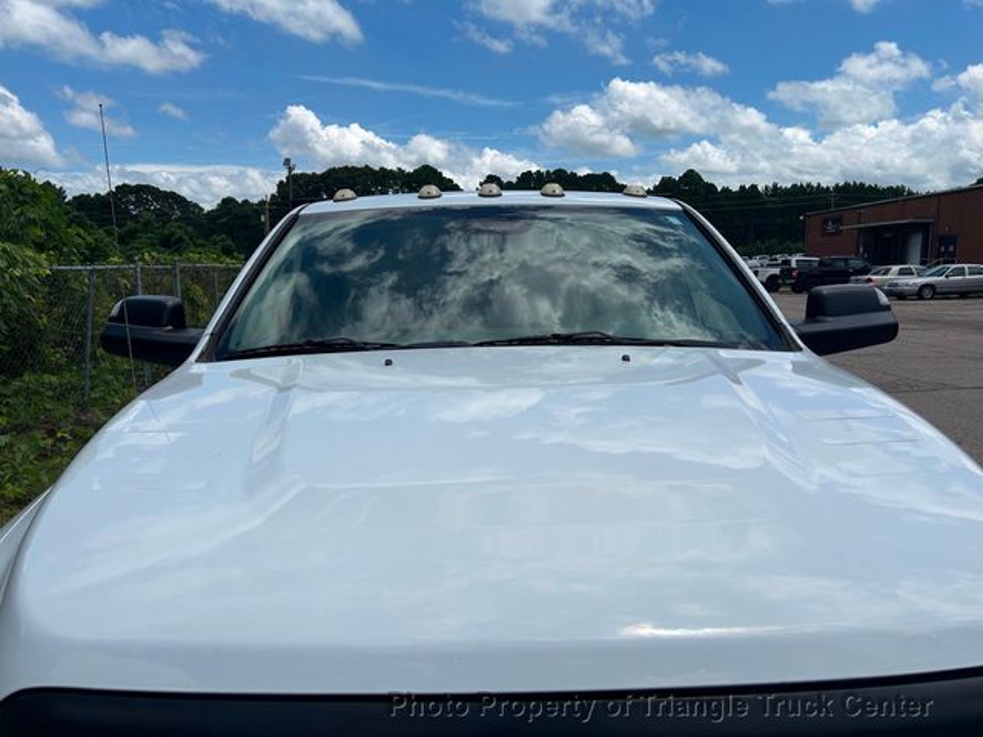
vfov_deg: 53.1
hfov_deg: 67.3
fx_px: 738
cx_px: 492
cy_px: 368
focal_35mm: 26
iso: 50
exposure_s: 1/9434
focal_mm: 5.7
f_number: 1.5
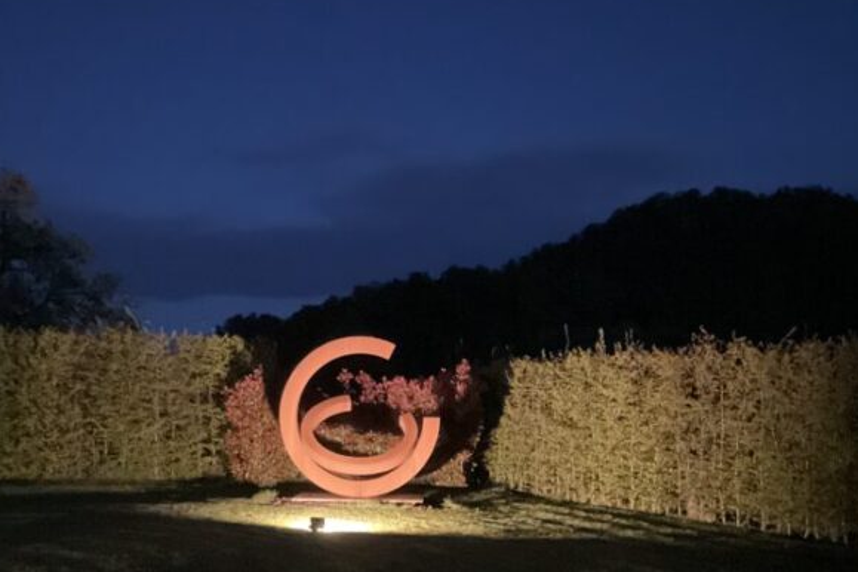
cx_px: 341
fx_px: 1168
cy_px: 430
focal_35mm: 49
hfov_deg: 40.2
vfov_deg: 27.1
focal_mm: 3
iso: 1600
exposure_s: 1/17
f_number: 1.8
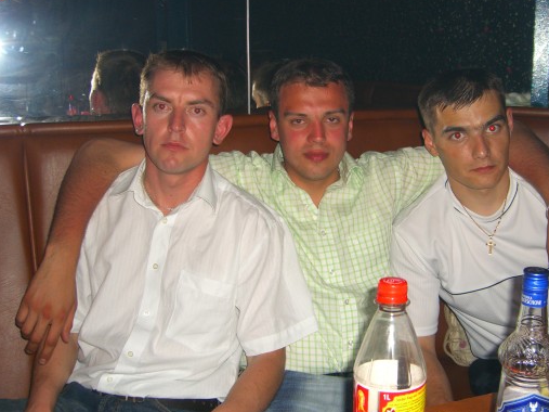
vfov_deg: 32.2
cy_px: 211
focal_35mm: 45
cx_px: 318
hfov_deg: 42.0
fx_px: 714
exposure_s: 1/60
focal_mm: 7.9
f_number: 2.8
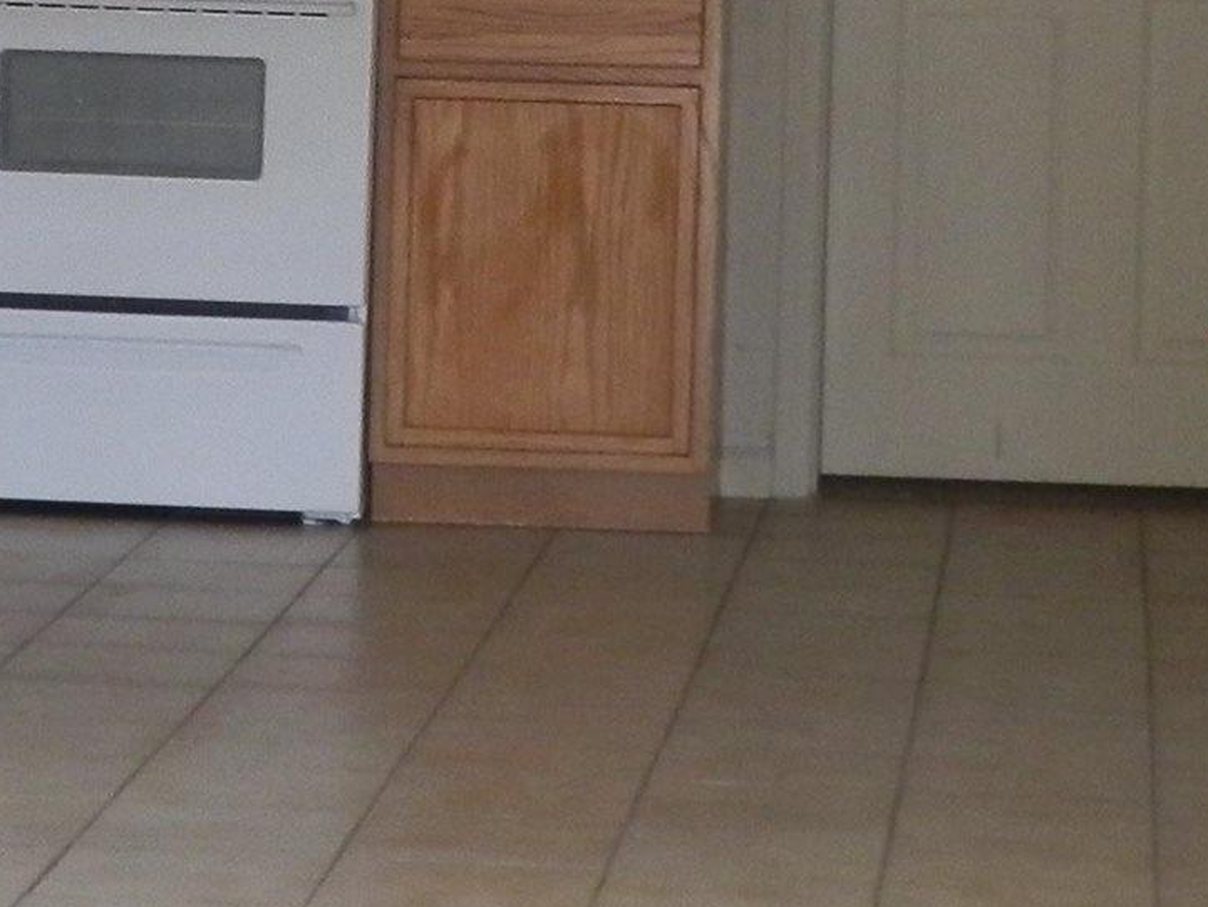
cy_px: 109
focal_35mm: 179
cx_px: 184
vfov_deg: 8.3
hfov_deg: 11.0
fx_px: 6248
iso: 200
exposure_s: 1/30
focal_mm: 7.6
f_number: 3.6
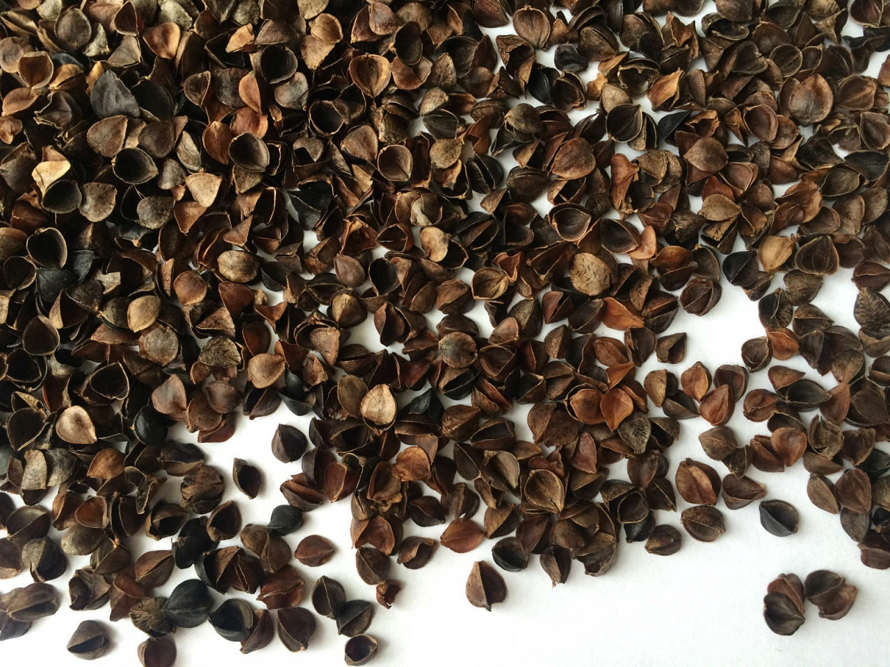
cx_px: 445
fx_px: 746
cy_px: 334
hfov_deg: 61.7
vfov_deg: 48.2
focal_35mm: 29
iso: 32
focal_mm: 4.15
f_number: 2.2
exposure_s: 1/15
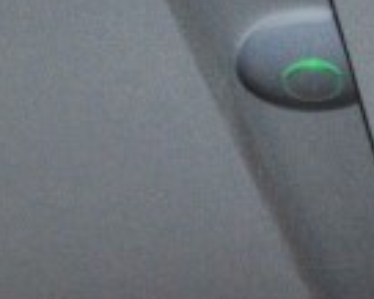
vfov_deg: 10.0
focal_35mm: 119
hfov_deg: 15.9
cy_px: 867
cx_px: 359
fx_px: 1318
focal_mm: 10
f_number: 3.5
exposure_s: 1/60
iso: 200
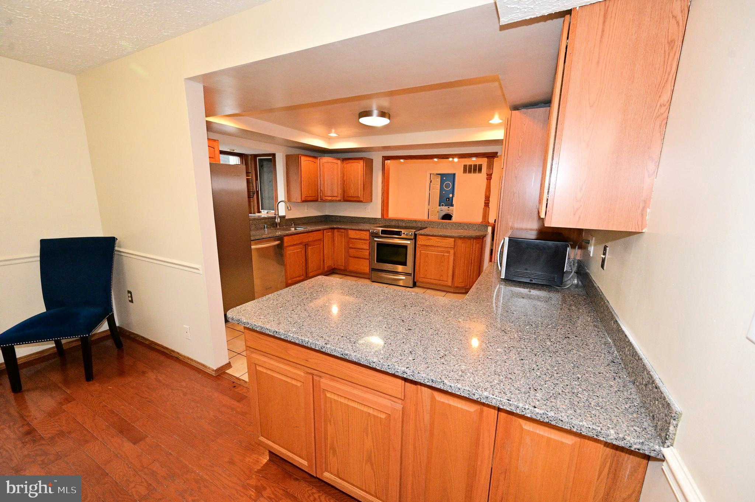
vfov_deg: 81.1
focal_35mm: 14
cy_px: 251
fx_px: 293
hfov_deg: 104.3
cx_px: 378
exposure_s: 1/100
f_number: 7.1
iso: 3600
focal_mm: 14
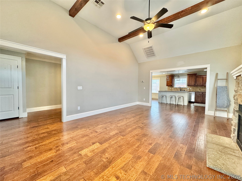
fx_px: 98
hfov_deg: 102.1
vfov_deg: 85.7
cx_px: 121
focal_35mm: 14
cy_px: 90
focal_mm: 2.22
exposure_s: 1/120
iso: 200
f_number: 2.2
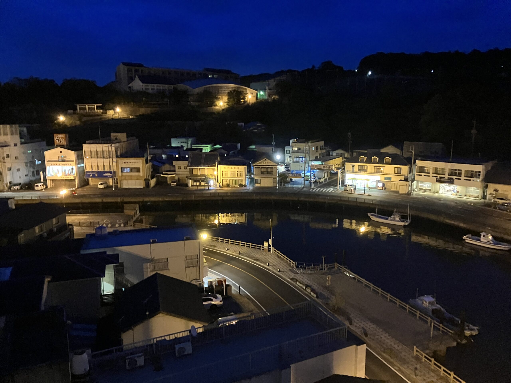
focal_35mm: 28
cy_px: 192
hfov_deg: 63.4
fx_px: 413
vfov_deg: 49.7
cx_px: 256
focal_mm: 3.99
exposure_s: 1/15
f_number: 1.8
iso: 2000
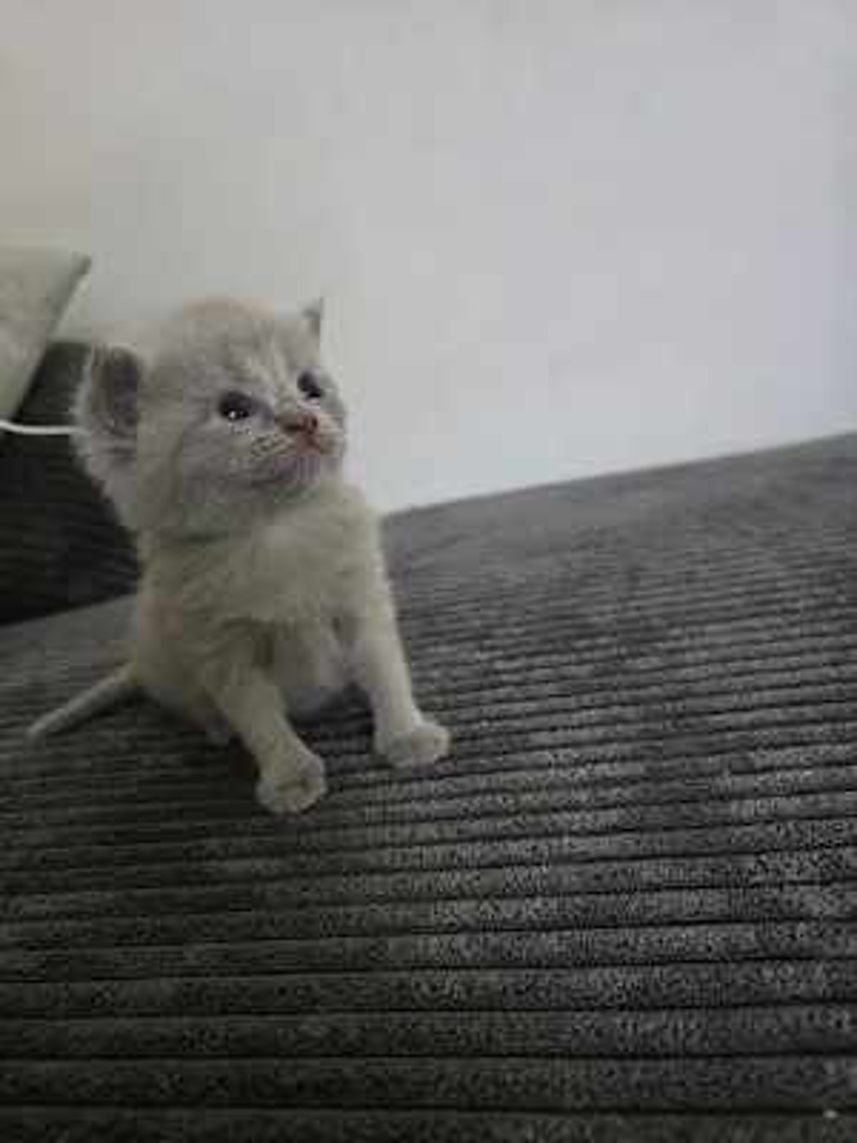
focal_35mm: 23
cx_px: 428
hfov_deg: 58.9
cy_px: 572
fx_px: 759
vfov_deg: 73.9
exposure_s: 1/60.2
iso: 800
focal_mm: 6.3
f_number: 1.7
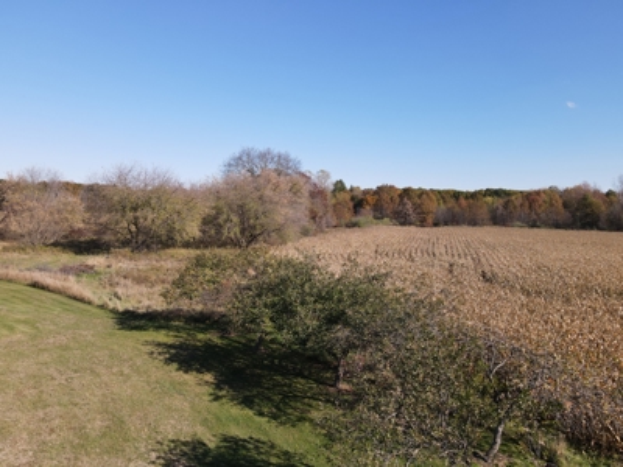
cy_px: 234
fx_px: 432
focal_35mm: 24
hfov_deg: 71.6
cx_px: 312
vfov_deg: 56.8
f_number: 2.8
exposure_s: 1/30
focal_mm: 4.5
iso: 100
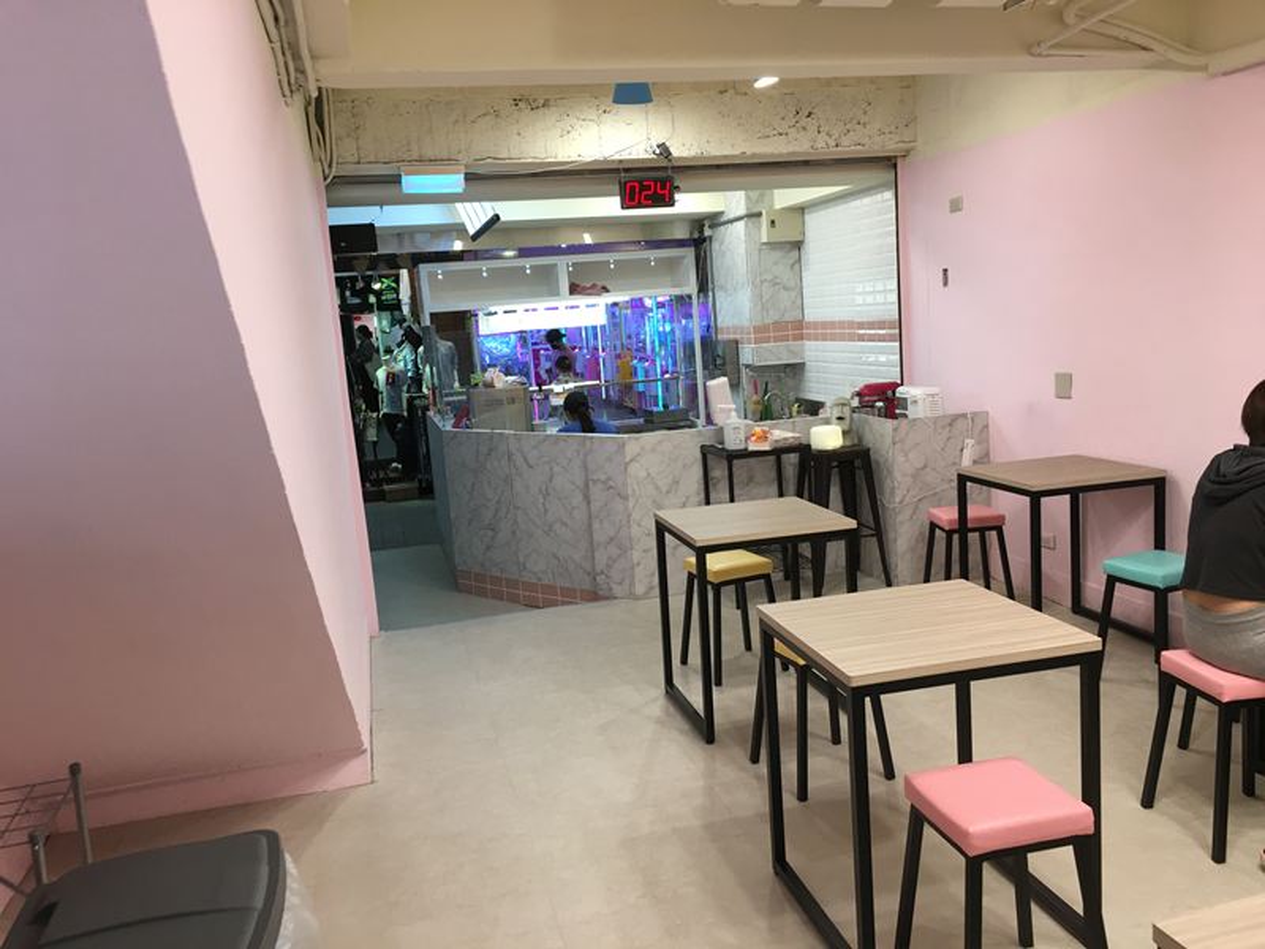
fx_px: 1060
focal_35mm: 29
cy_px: 474
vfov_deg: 48.2
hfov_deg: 61.7
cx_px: 632
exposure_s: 1/15
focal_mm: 4.15
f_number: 2.2
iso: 25
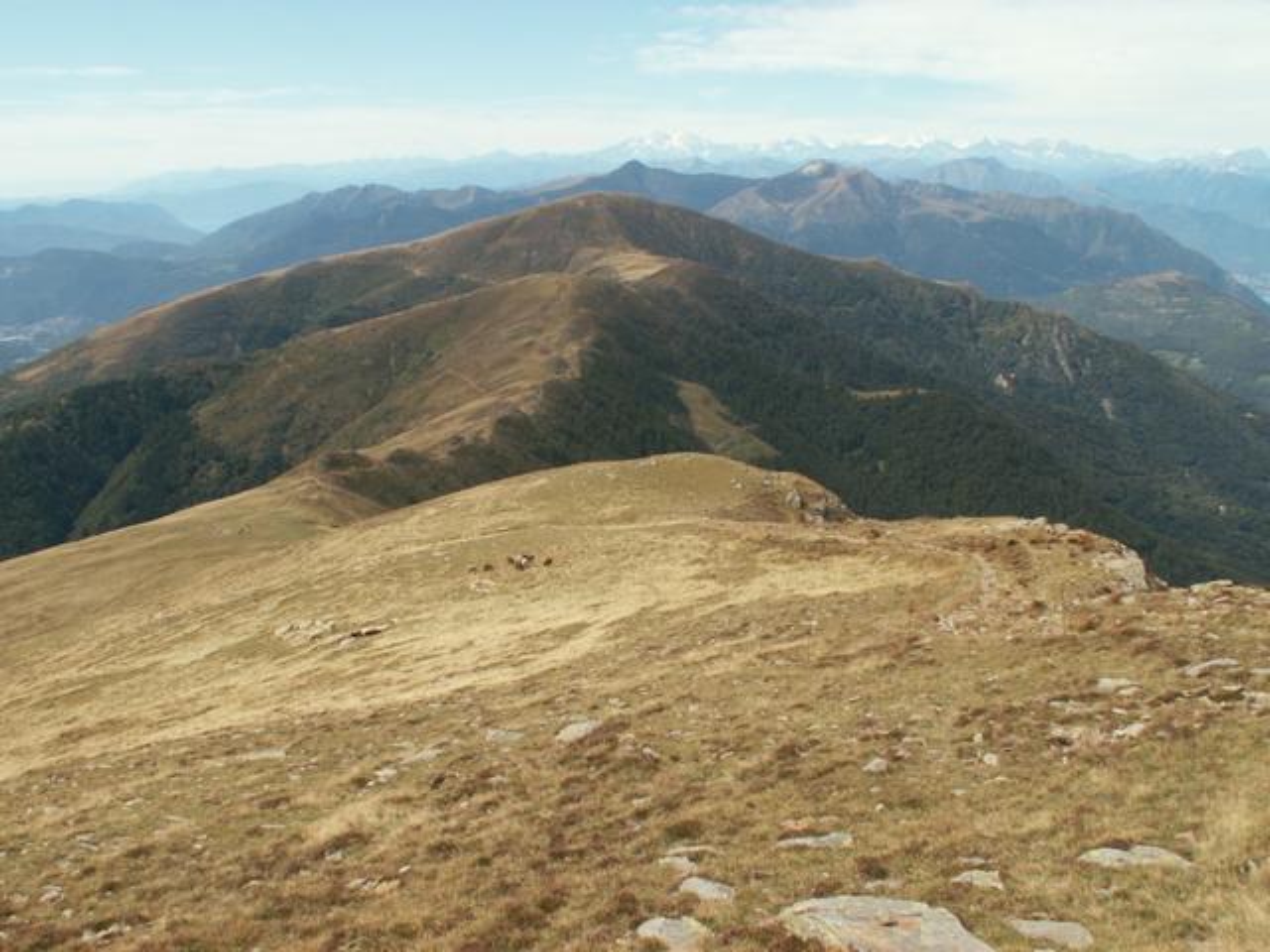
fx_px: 1284
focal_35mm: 35
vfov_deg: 40.7
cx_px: 635
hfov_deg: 52.6
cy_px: 476
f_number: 6.3
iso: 50
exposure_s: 1/160
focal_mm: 5.86
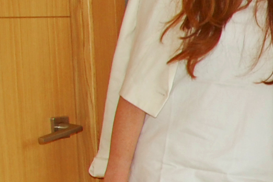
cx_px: 608
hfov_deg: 10.5
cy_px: 259
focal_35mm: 173
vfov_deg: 7.8
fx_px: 1311
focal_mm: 20
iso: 400
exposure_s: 1/100
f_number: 5
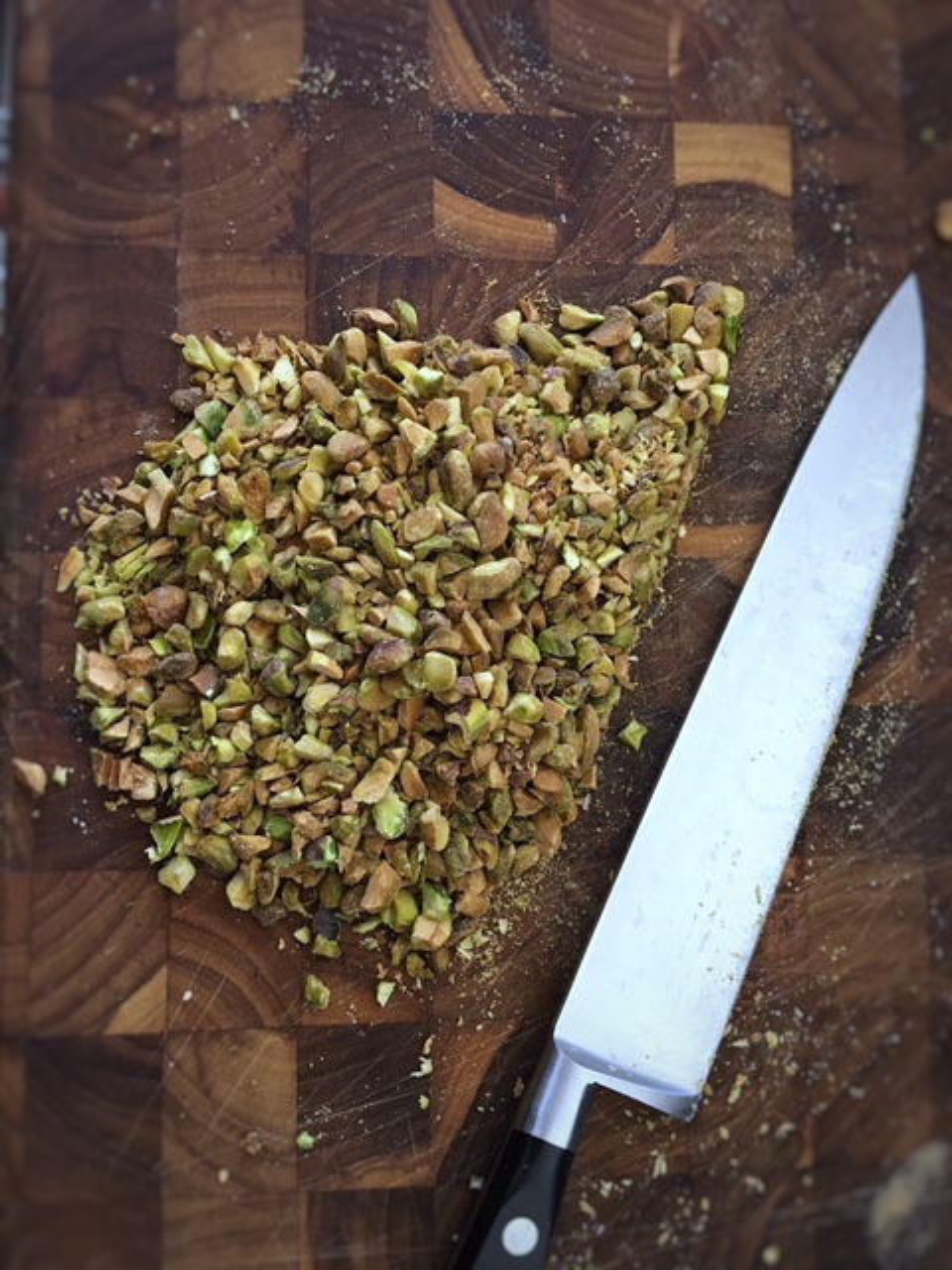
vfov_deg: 61.7
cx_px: 476
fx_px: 1063
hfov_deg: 48.2
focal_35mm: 29
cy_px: 635
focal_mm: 4.15
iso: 125
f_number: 2.2
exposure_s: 1/30
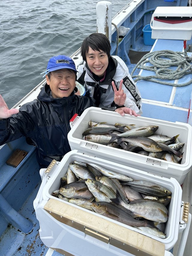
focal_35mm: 26
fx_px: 192
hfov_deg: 53.0
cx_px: 96
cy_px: 128
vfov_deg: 67.3
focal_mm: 5.7
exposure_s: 1/859
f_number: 1.5
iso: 50
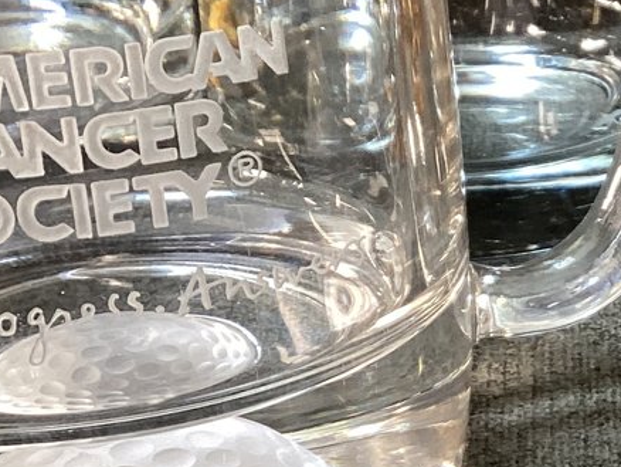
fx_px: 1921
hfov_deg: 17.5
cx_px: 741
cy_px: 248
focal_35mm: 107
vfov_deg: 13.8
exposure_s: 1/50
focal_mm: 3.3
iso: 80
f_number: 2.4
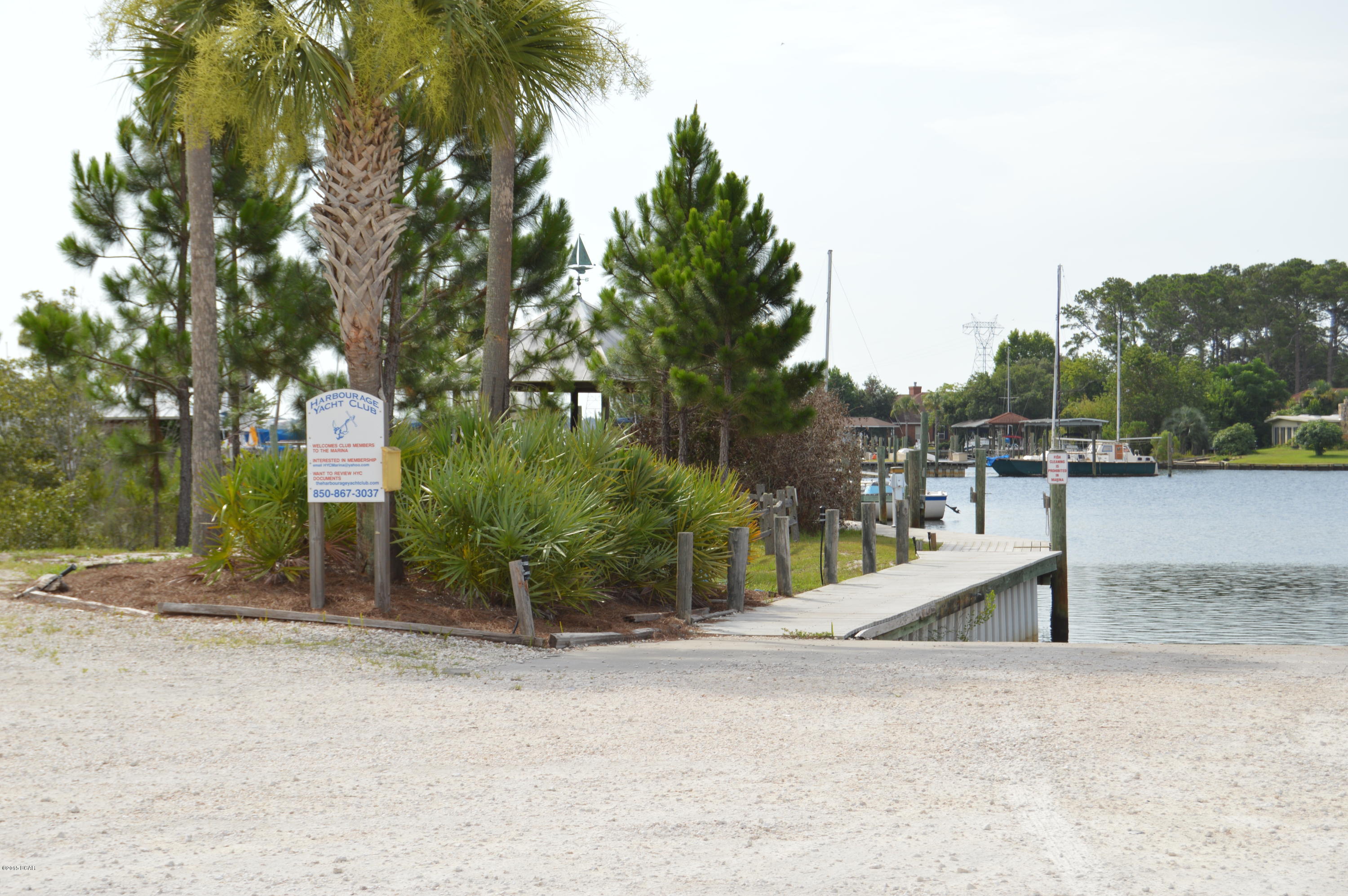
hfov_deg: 26.0
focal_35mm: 78
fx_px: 2918
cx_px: 674
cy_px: 448
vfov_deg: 17.5
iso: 100
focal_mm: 52
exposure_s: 1/200
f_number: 9
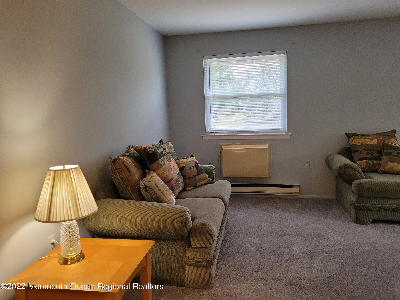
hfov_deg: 67.3
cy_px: 150
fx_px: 300
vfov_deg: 53.1
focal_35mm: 26
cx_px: 200
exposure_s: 1/120
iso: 320
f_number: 1.8
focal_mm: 5.4
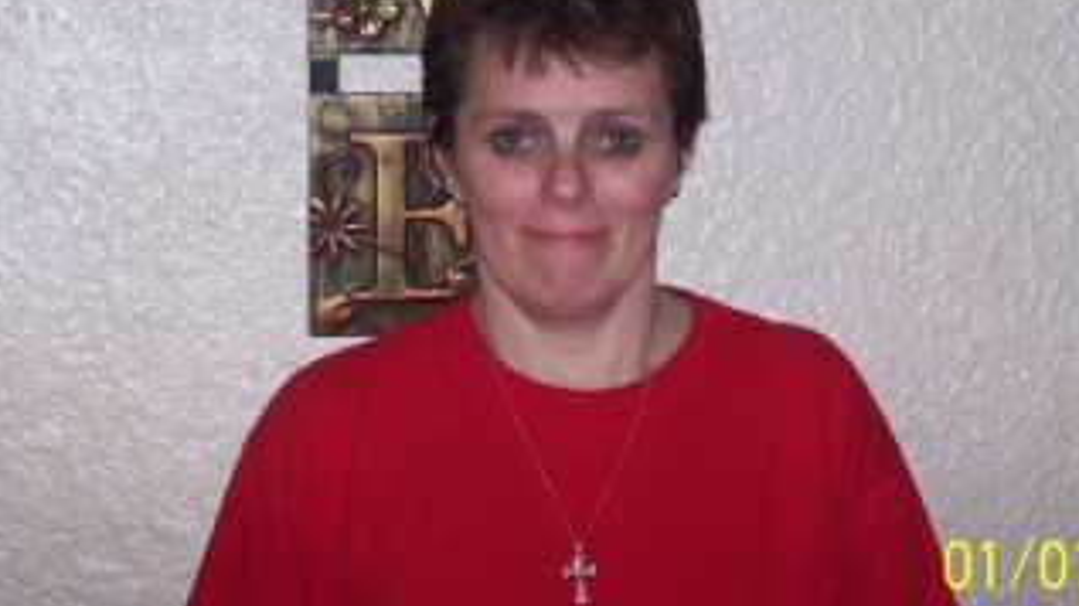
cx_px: 572
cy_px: 145
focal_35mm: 82
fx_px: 2345
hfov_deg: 25.9
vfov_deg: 14.7
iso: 80
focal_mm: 8.7
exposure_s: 1/73.3
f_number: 3.2
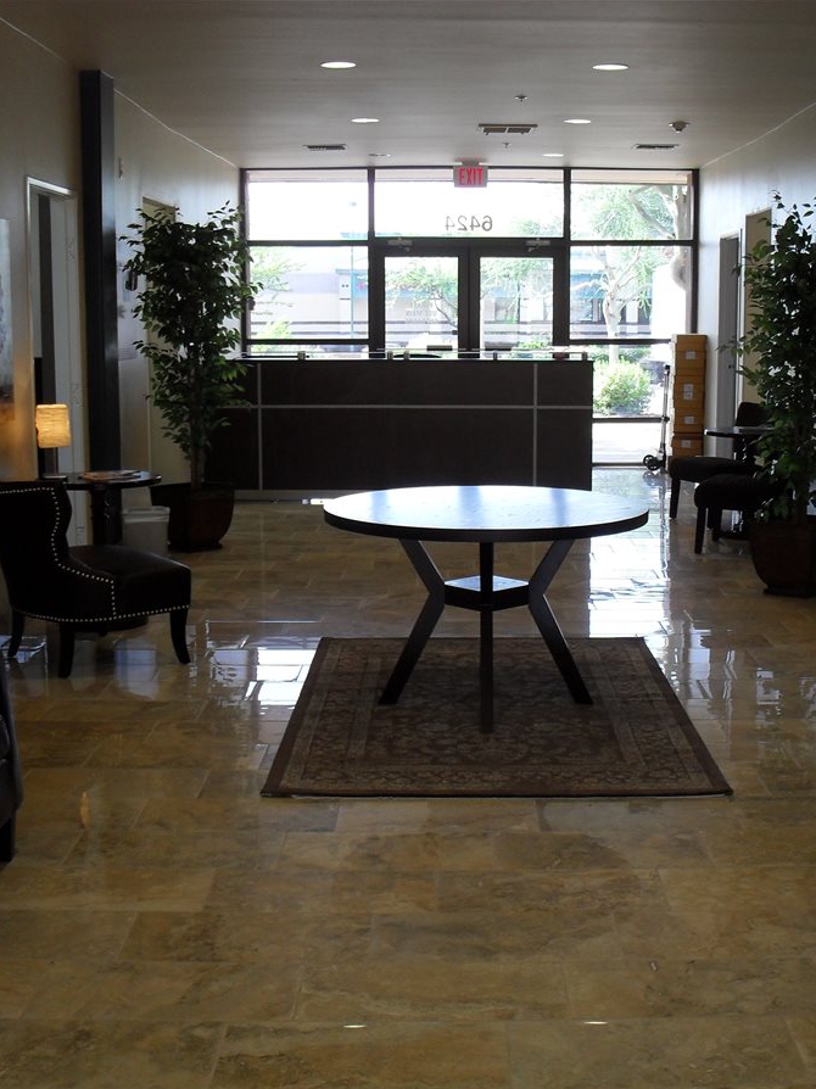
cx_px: 493
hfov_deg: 30.8
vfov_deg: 40.4
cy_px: 547
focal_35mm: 47
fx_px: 1478
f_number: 3.2
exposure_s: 1/45
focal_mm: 6.3
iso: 100
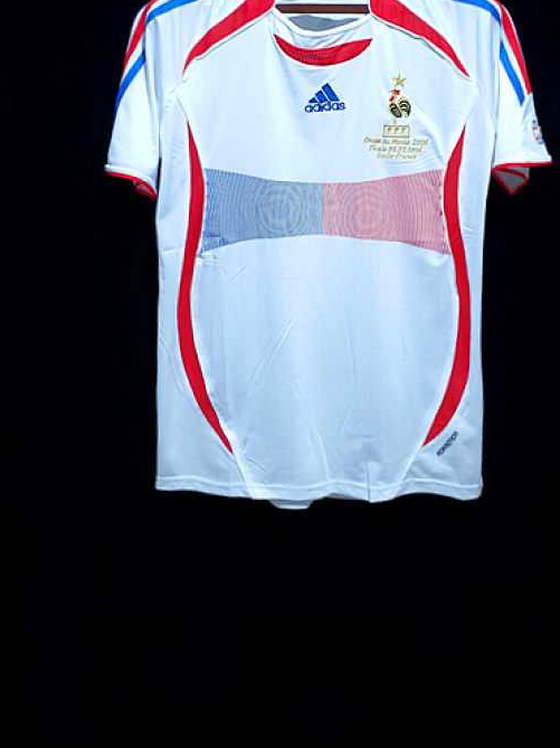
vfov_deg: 43.3
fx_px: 907
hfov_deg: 34.3
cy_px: 181
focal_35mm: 42
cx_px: 314
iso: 250
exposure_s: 1/30
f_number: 1.5
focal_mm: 4.3
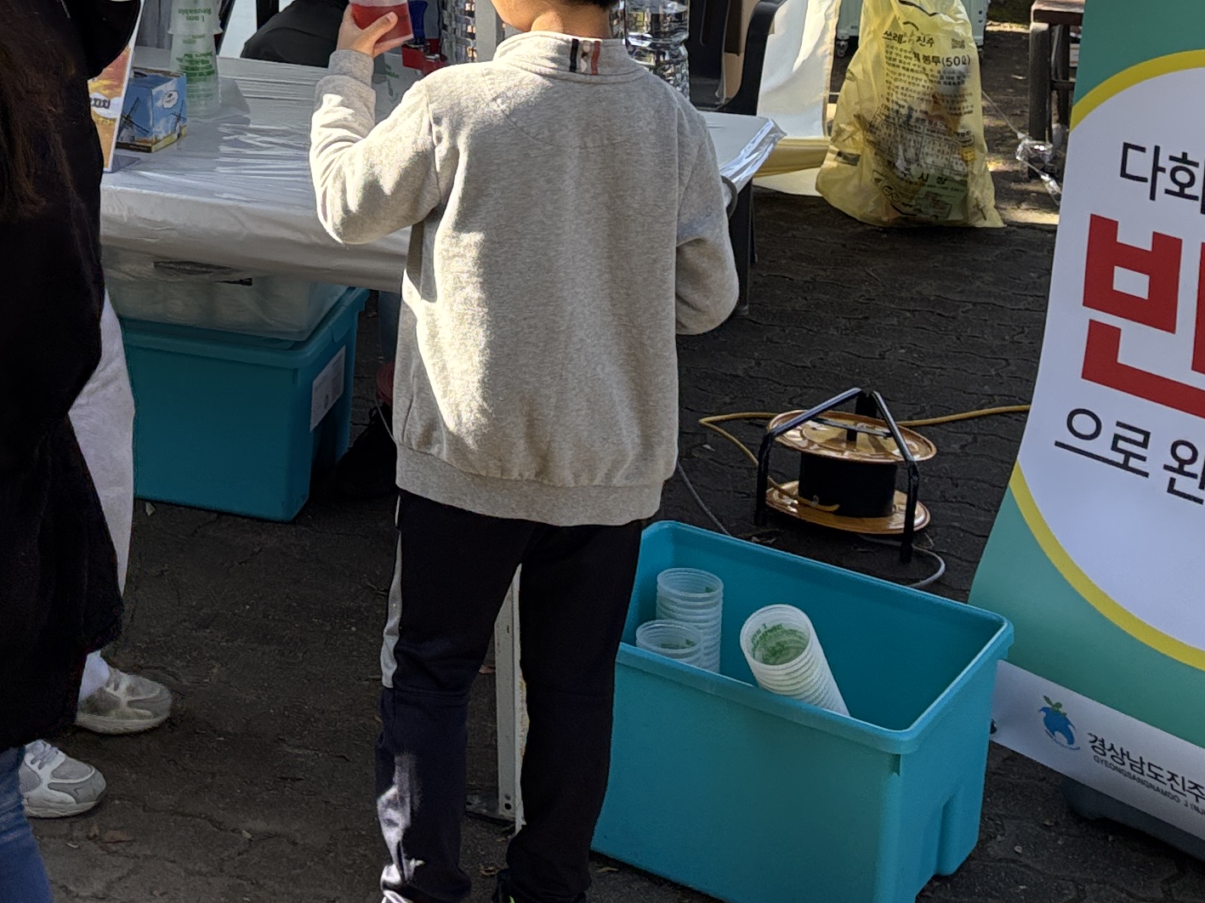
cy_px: -213
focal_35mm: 74
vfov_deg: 18.7
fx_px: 2575
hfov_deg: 25.7
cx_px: 192
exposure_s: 1/452
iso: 50
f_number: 1.6
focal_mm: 5.96
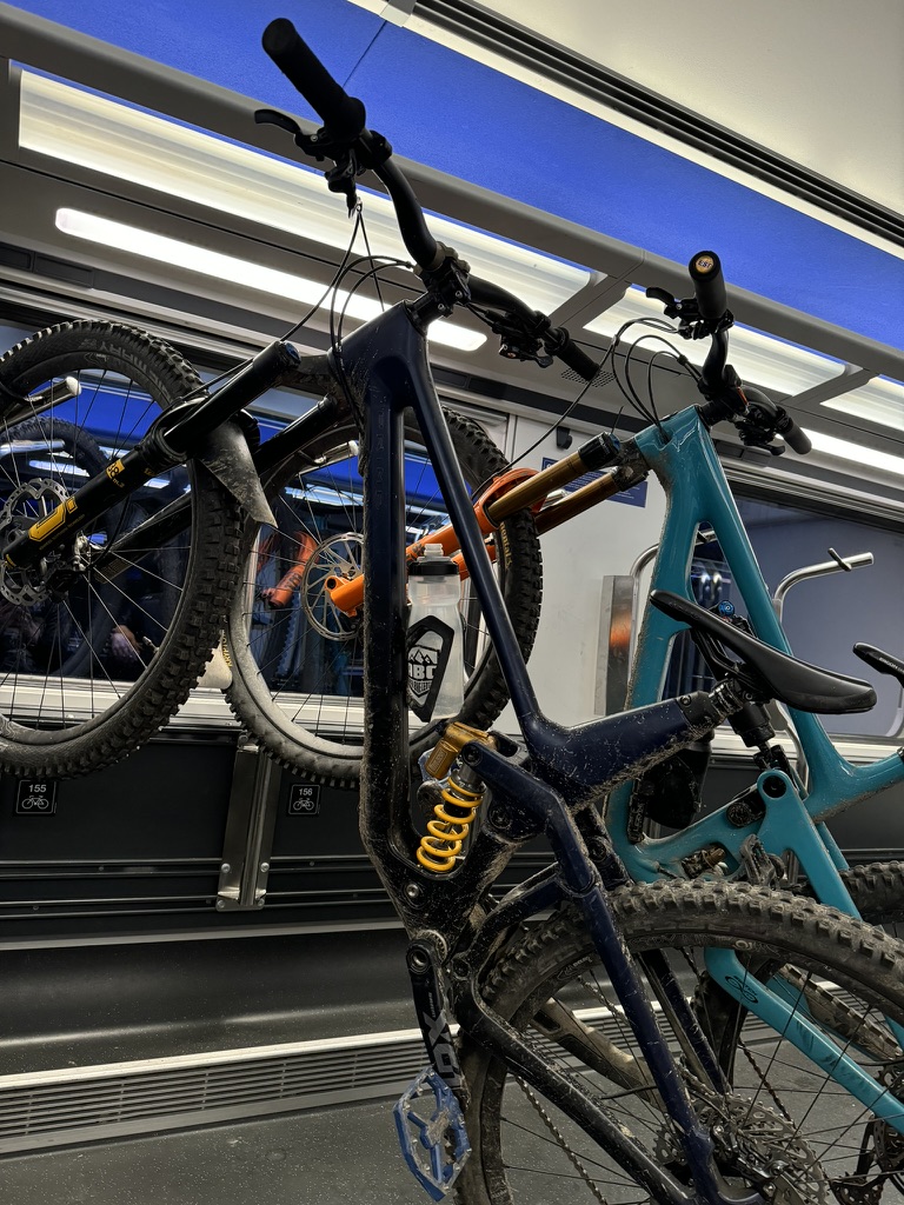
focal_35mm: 24
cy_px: 602
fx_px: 836
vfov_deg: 71.6
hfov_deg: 56.8
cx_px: 452
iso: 640
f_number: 1.78
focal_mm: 6.76
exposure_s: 1/60
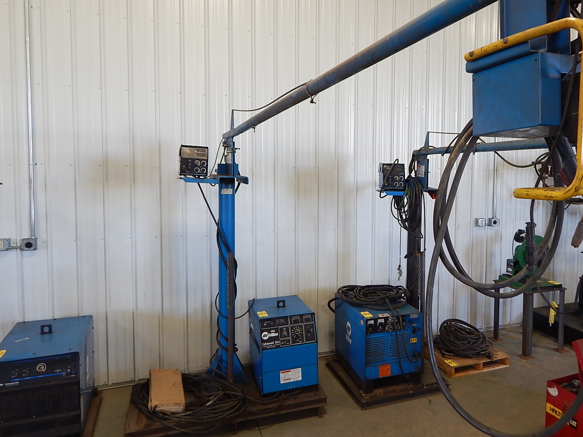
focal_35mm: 29
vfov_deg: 48.1
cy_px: 196
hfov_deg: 60.8
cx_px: 367
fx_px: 488
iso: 160
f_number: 3
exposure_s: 1/30
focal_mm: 4
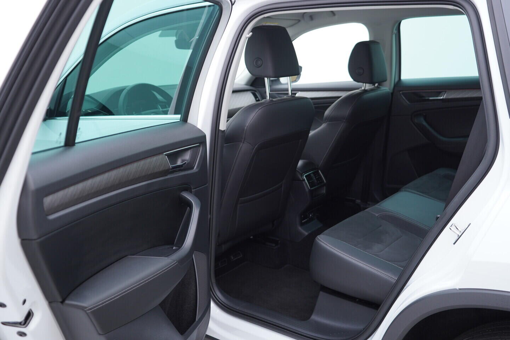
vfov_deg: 36.9
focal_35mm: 36
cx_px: 255
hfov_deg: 53.1
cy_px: 170
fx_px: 510
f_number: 2.8
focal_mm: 24
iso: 125
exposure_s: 1/40
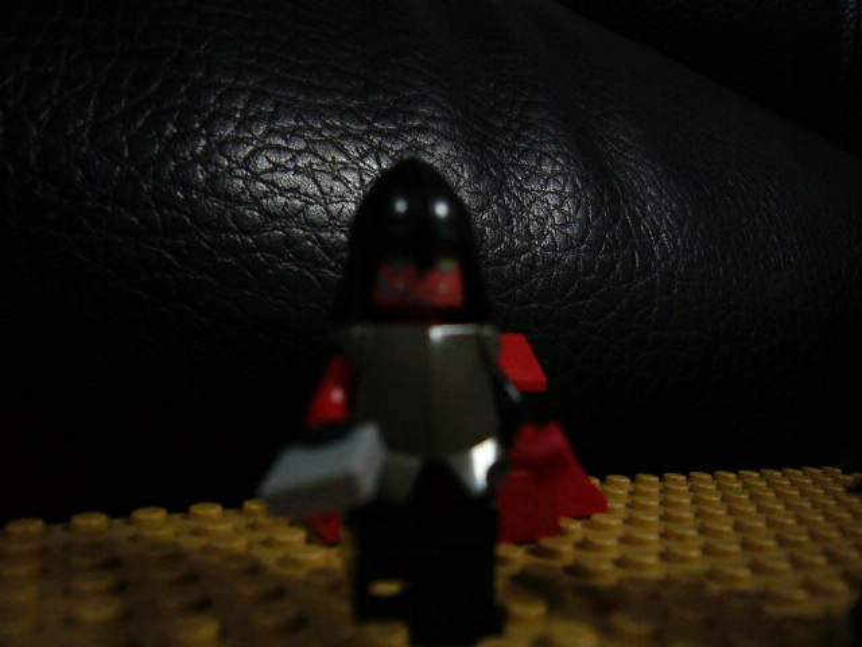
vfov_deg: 49.7
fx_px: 697
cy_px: 324
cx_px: 431
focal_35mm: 28
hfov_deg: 63.4
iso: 200
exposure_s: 1/8
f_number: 2.8
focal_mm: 4.6
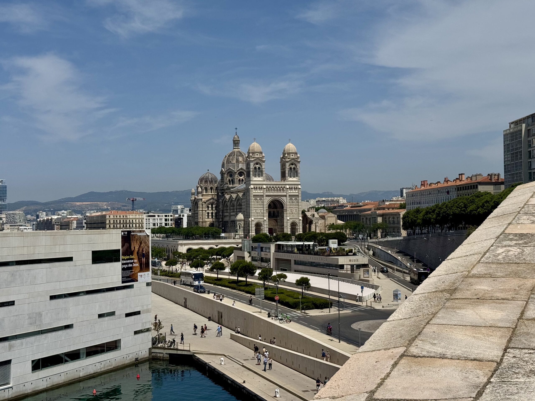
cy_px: 200
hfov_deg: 39.7
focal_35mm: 48
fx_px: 742
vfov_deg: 30.3
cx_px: 268
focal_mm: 6.76
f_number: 1.78
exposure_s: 1/12500
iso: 80
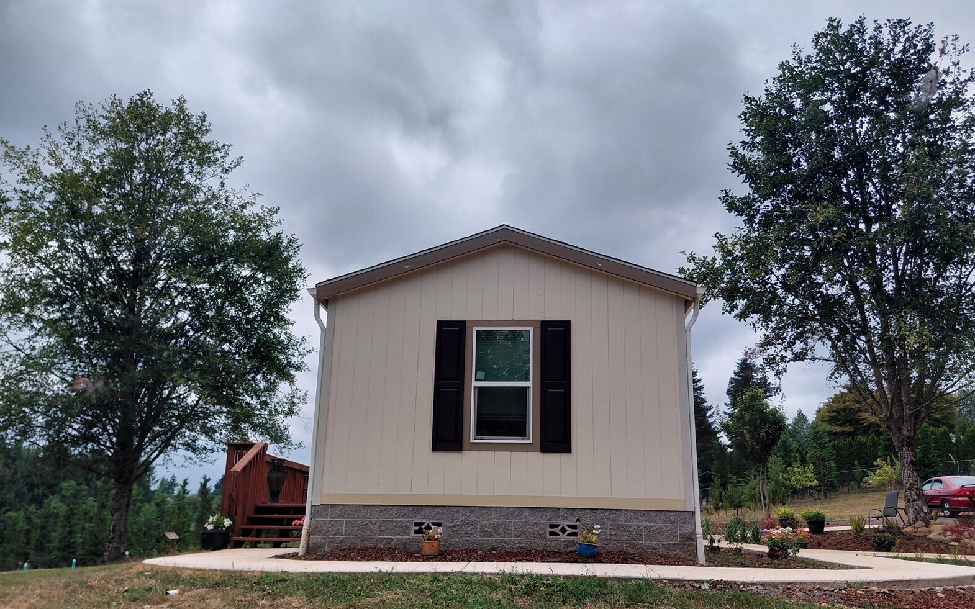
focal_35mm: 27
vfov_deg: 45.8
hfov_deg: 68.4
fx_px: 717
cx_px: 496
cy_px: 361
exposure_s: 1/3366
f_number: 1.8
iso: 50
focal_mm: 4.69
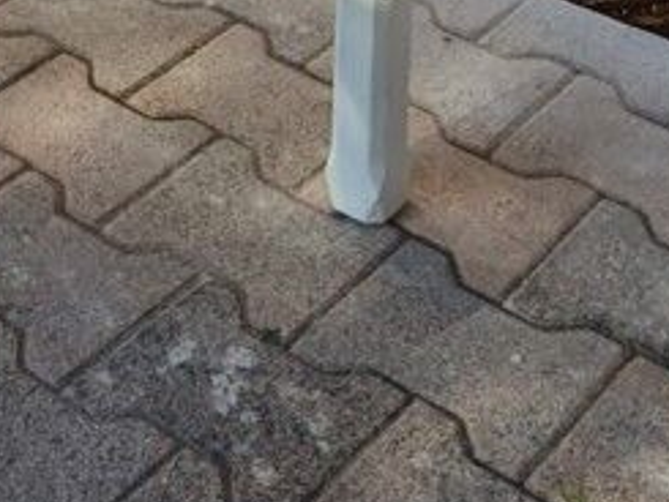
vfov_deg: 15.7
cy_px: -300
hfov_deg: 22.9
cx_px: 227
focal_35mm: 85
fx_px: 1644
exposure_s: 1/473
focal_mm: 4.32
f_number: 2.4
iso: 50
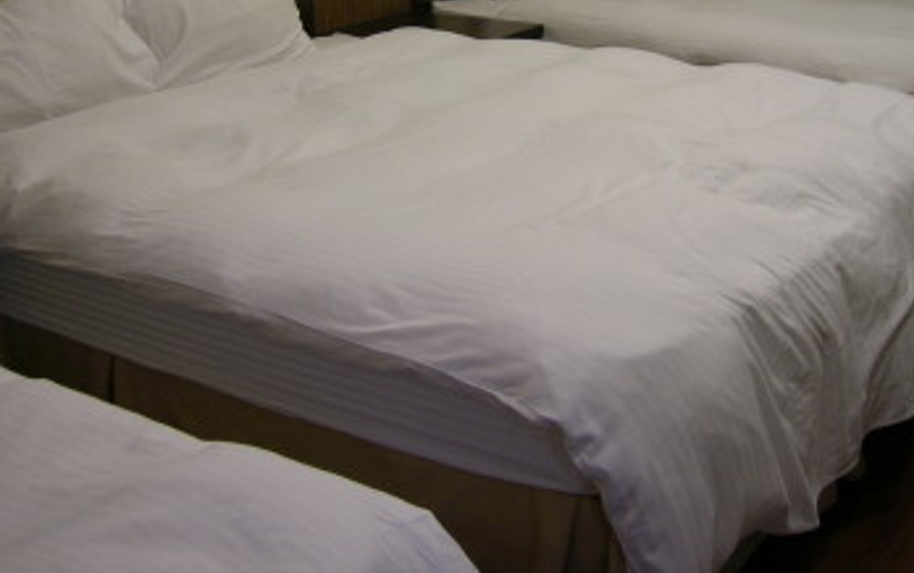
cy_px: 103
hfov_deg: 38.1
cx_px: 504
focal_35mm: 53
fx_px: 1321
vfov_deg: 24.0
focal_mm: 5.7
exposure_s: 1/10.4
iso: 50
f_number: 2.9
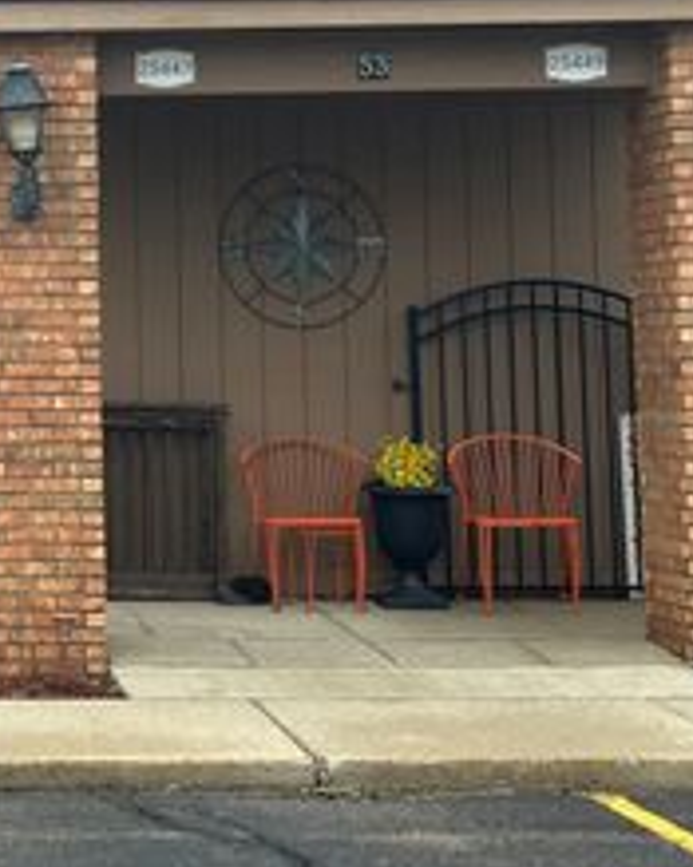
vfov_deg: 17.9
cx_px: -265
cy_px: 224
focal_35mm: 107
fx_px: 2745
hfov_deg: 13.7
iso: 64
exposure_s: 1/699
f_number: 1.78
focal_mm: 6.86
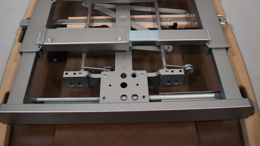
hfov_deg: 56.6
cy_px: 43
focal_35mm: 35
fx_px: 241
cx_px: 129
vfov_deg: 33.3
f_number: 3.5
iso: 560
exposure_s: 1/250
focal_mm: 18
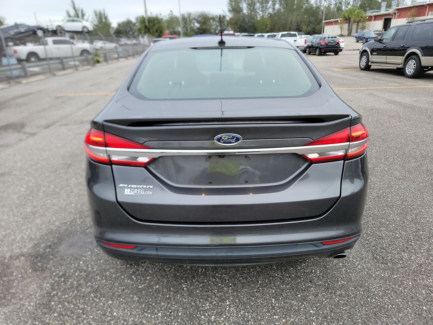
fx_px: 300
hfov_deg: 71.6
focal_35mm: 24
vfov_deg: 56.8
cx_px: 216
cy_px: 162
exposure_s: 1/119
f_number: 1.8
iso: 62
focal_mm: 6.7
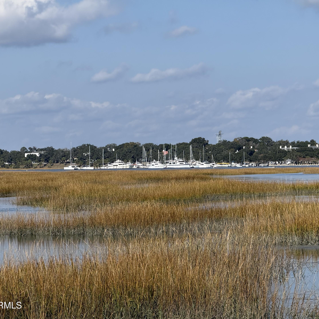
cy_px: 160
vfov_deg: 12.3
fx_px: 1480
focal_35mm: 142
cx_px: 176
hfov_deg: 12.3
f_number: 2.8
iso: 50
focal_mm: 15.66
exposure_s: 1/2283
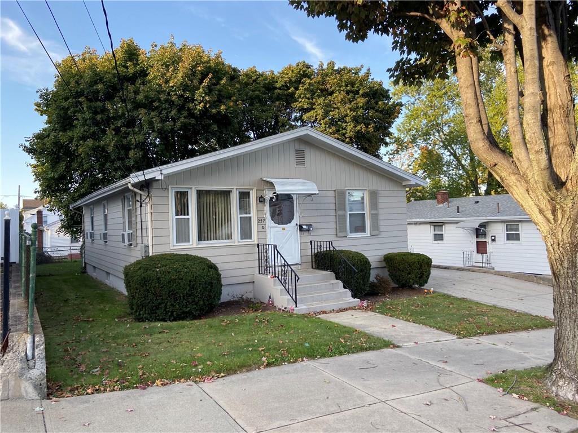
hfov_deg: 67.3
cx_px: 289
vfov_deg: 53.1
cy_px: 216
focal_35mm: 26
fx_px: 434
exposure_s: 1/327
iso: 32
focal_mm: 4.25
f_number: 1.8
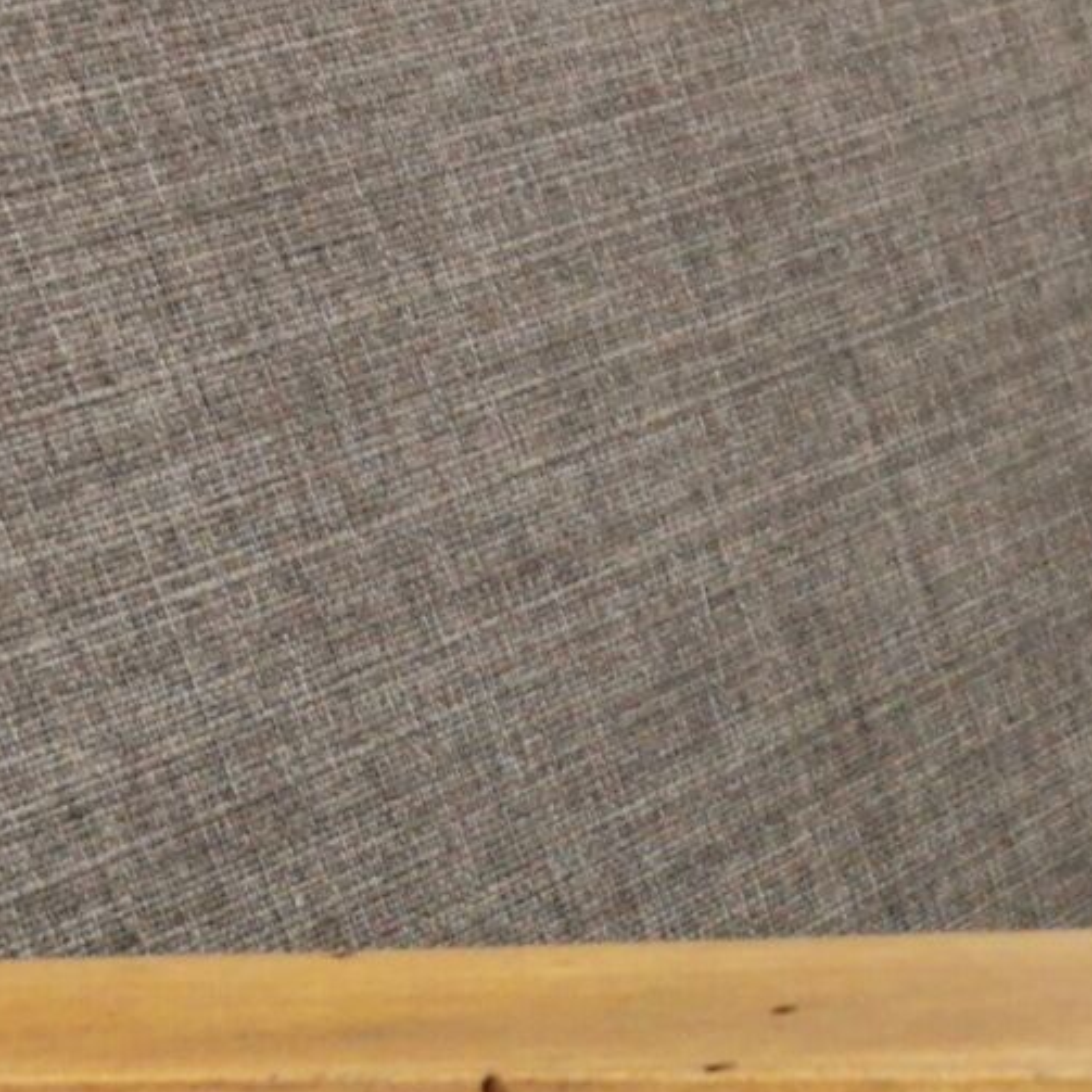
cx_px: 1229
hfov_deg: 10.0
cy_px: 2162
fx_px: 6174
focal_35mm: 173
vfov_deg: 9.5
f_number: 1.8
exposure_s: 1/100
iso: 200
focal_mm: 5.58
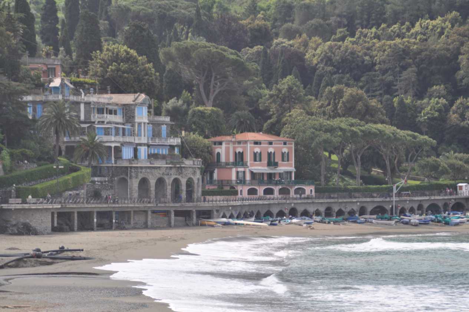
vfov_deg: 9.9
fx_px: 1796
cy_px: 156
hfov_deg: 14.9
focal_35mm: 138
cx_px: 234
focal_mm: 92
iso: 200
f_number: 6.3
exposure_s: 1/640
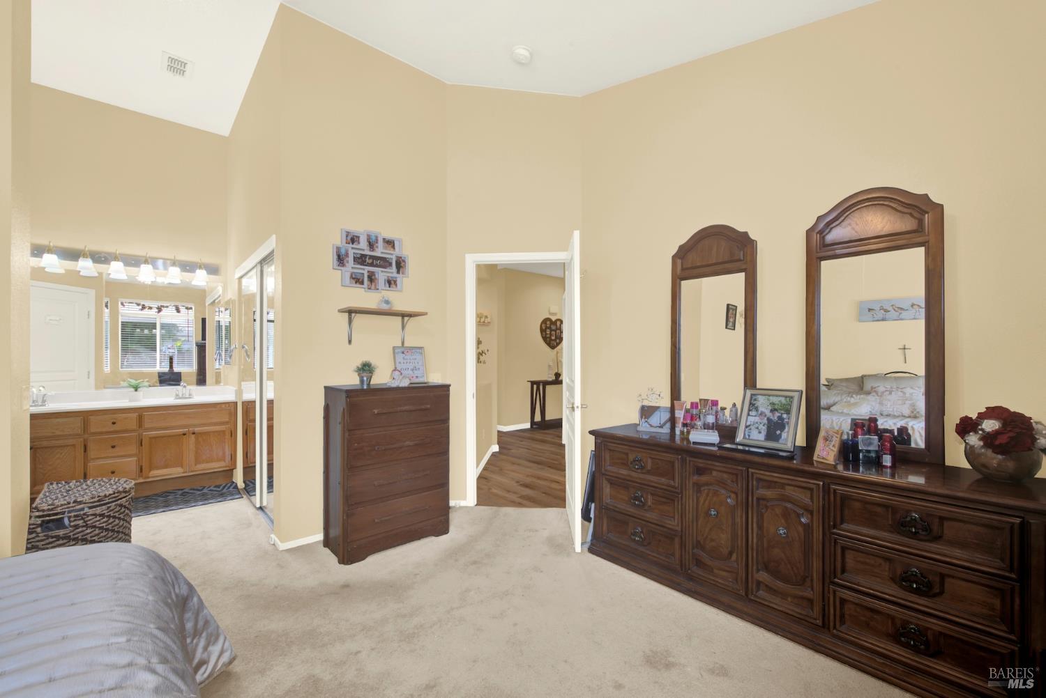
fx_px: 407
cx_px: 523
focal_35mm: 14
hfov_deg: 104.2
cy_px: 349
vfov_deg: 81.3
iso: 100
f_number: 14
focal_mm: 14
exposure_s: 1/5
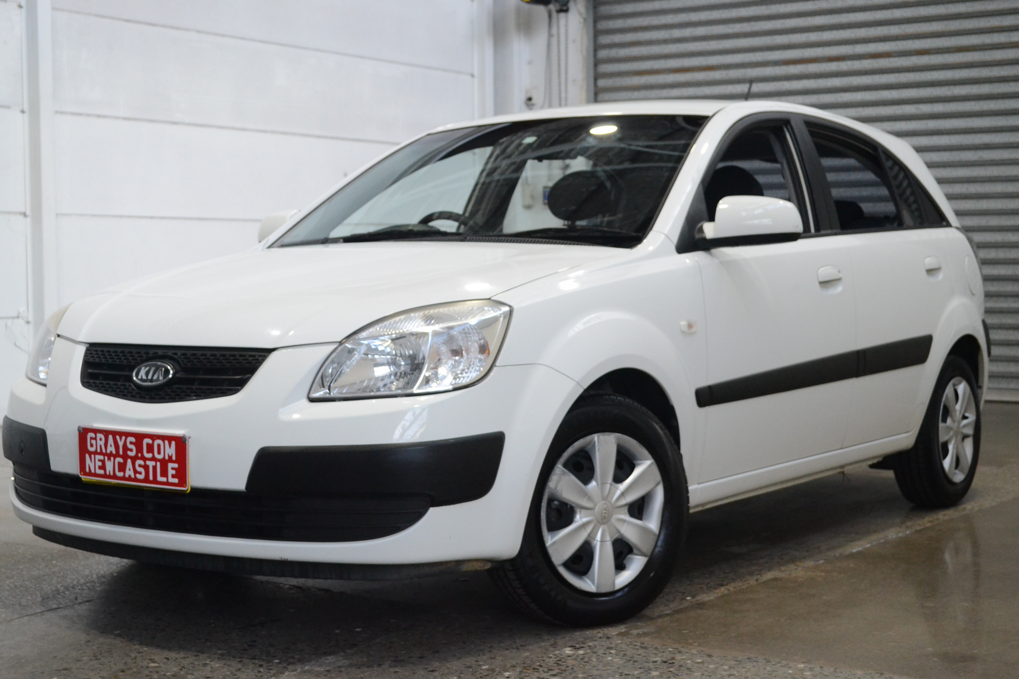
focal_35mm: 55
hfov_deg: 36.5
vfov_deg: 24.8
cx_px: 501
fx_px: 1543
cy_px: 348
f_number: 5
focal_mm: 35
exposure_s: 1/320
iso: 1600
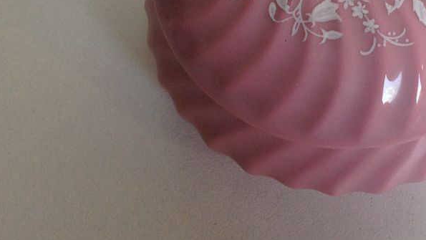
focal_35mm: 64
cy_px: 0
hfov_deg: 32.1
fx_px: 723
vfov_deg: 18.3
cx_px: 331
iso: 64
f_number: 2.4
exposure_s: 1/60
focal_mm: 4.28
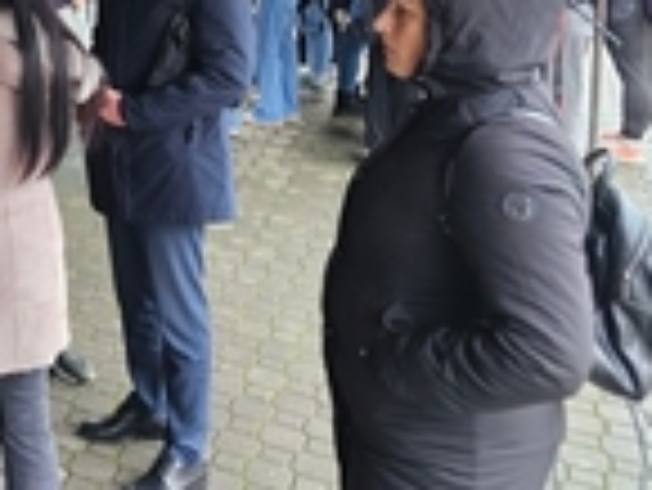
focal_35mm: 57
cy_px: -72
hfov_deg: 29.2
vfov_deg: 23.8
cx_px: -126
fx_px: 1074
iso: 250
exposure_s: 1/100
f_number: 1.7
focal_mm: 6.3
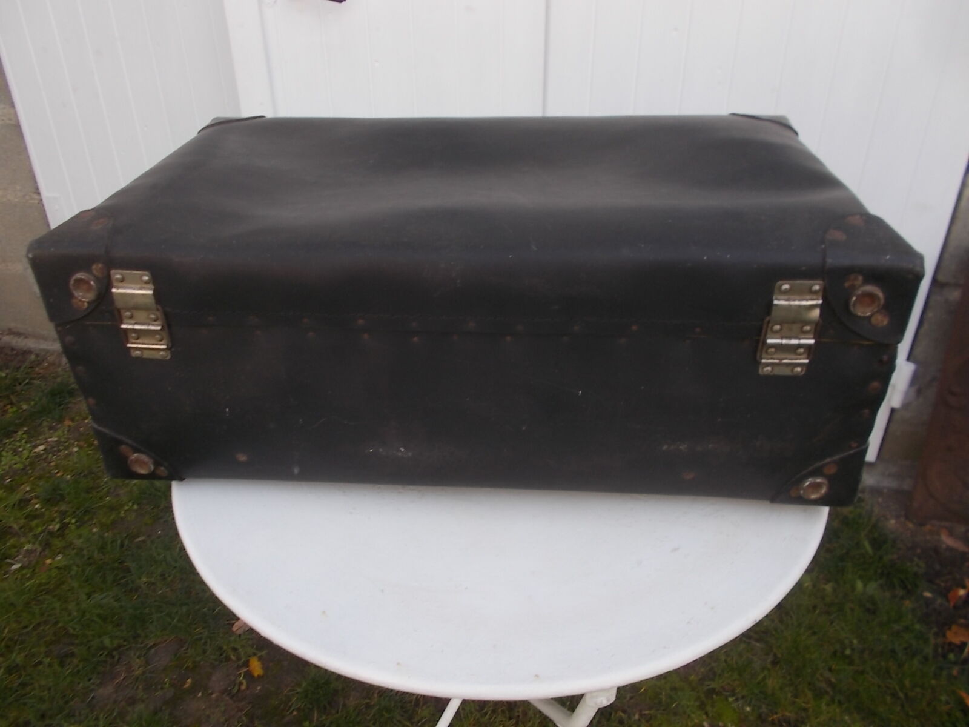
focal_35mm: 26
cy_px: 364
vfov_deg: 53.1
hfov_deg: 67.3
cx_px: 484
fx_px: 728
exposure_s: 1/125
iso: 80
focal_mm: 4.6
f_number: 3.2
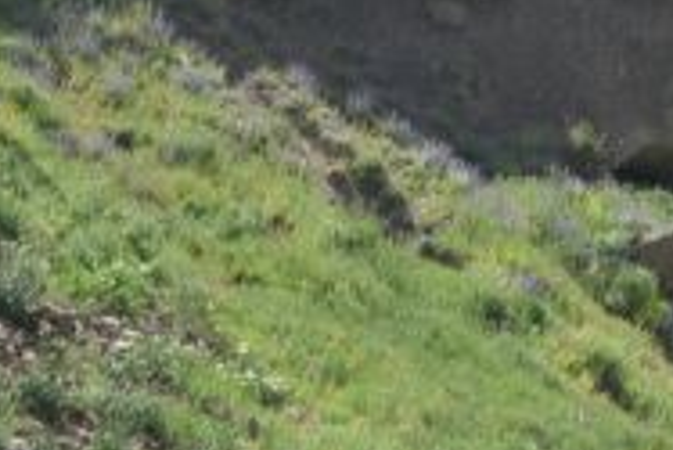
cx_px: 1378
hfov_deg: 5.2
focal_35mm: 389
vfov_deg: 3.5
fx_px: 7278
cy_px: 167
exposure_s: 1/125
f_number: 10
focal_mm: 56
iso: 125
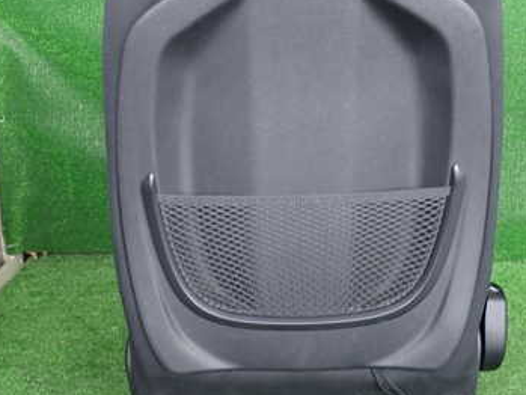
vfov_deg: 33.5
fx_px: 654
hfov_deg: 43.8
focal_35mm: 43
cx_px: 238
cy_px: 161
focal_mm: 4.5
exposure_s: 1/50
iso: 200
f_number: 2
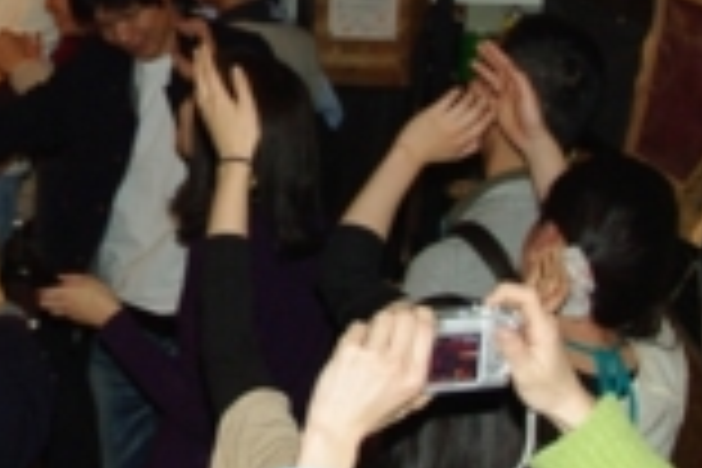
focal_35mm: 135
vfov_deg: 10.1
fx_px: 2632
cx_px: -171
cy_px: 40
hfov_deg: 14.6
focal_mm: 28
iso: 800
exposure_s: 1/45
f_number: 5.6
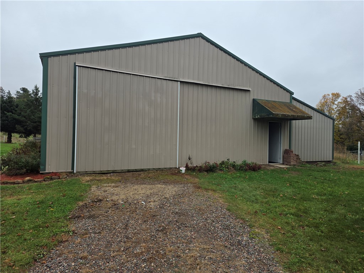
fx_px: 242
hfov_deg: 73.9
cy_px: 136
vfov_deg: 58.9
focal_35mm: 23
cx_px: 182
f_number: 1.7
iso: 80
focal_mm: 6.3
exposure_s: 1/2049
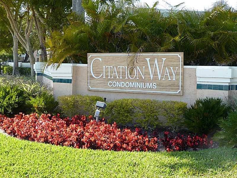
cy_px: 89
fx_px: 349
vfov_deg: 28.6
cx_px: 118
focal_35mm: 51
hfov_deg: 37.5
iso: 80
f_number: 4
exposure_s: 1/160
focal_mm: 4.7
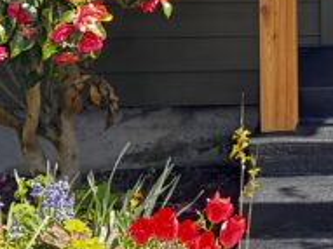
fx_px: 1240
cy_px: -110
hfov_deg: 14.4
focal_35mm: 129
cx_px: 488
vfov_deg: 11.1
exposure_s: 1/298
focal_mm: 6.76
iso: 80
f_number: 1.78
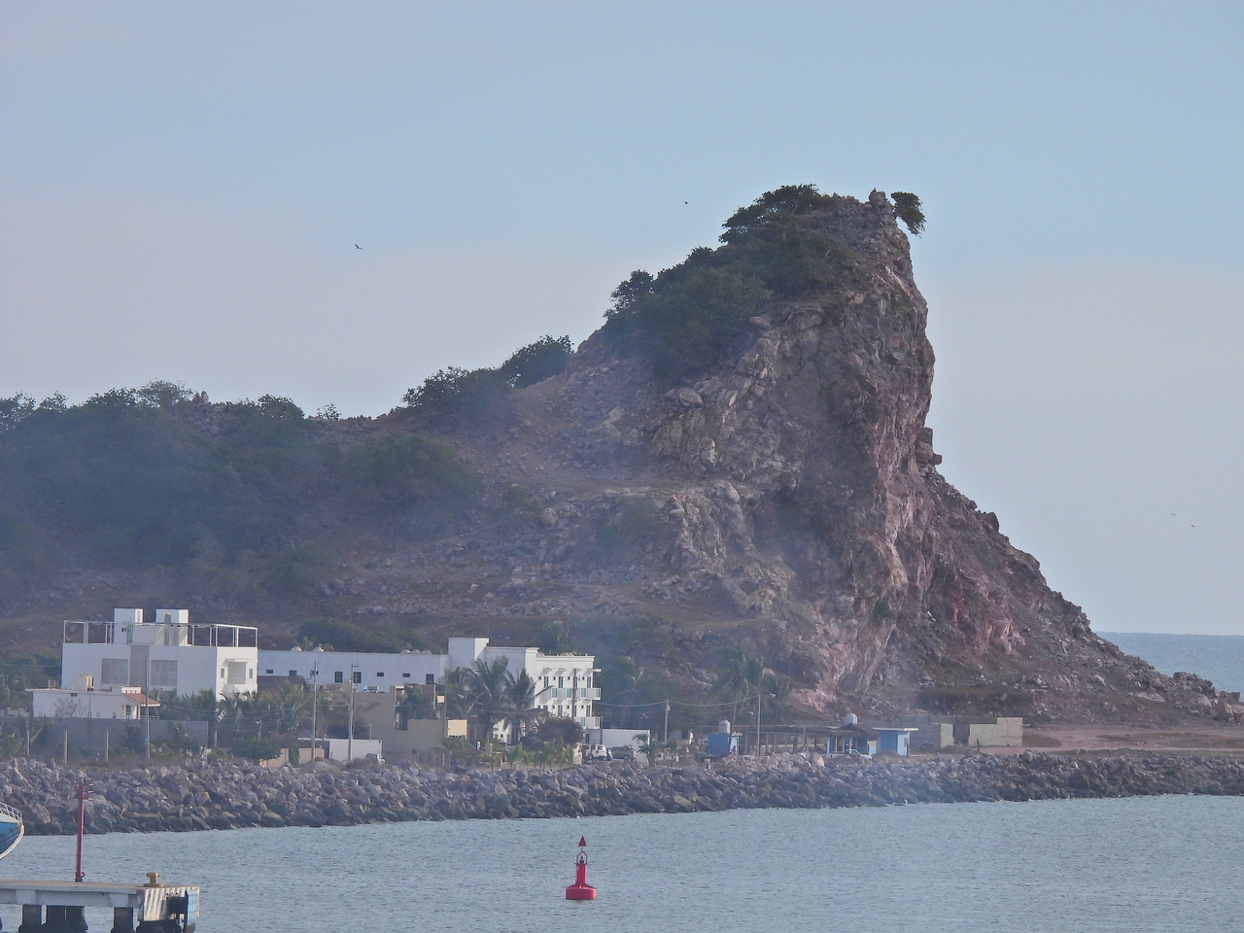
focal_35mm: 380
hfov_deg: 5.2
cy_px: 466
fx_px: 13656
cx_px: 622
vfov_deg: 3.9
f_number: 5
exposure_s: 1/800
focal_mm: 67.8
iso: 100
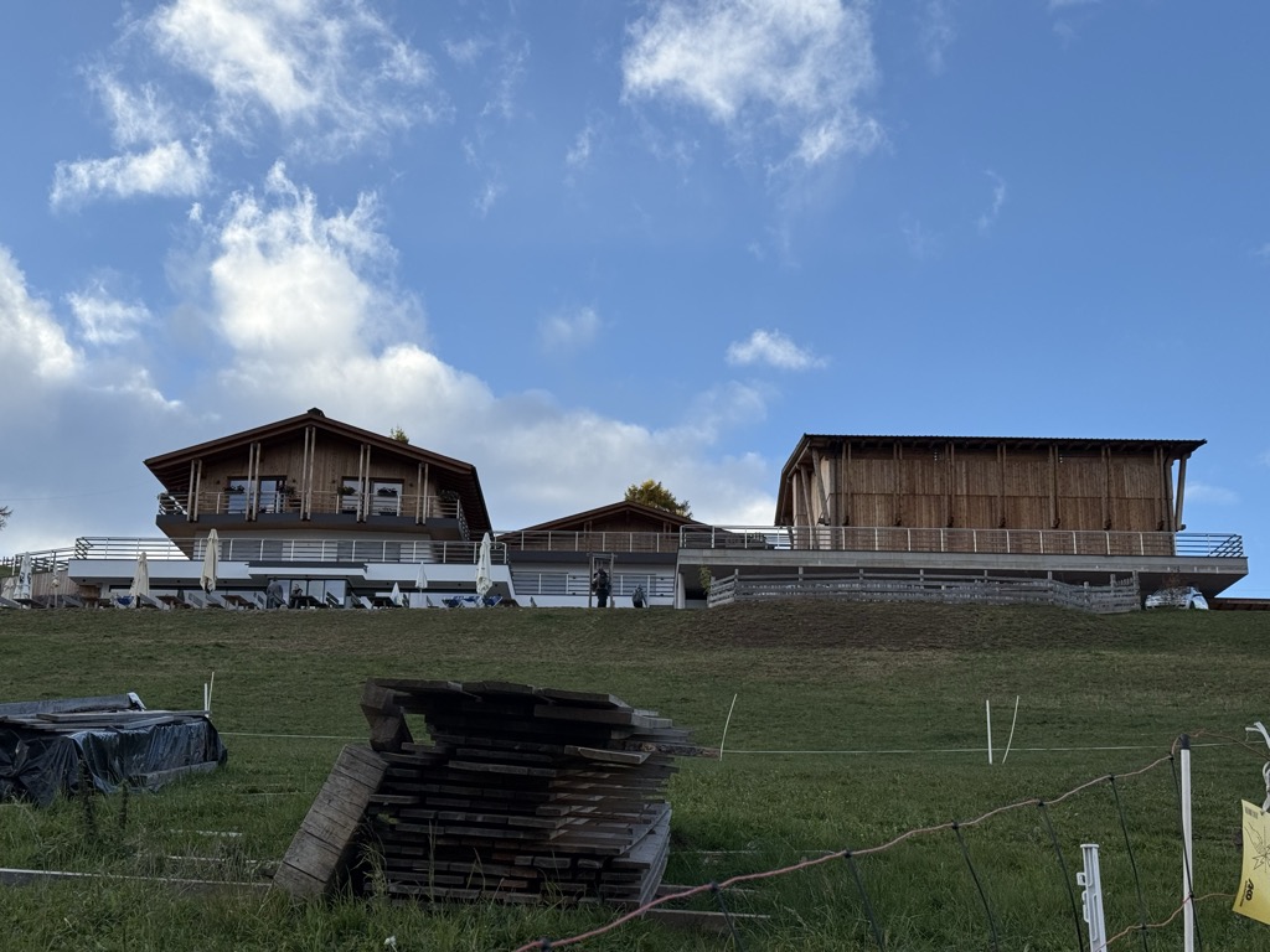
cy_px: 476
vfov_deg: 30.3
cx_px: 635
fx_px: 1761
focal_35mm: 48
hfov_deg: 39.7
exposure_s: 1/2146
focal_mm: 6.76
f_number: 1.78
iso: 64
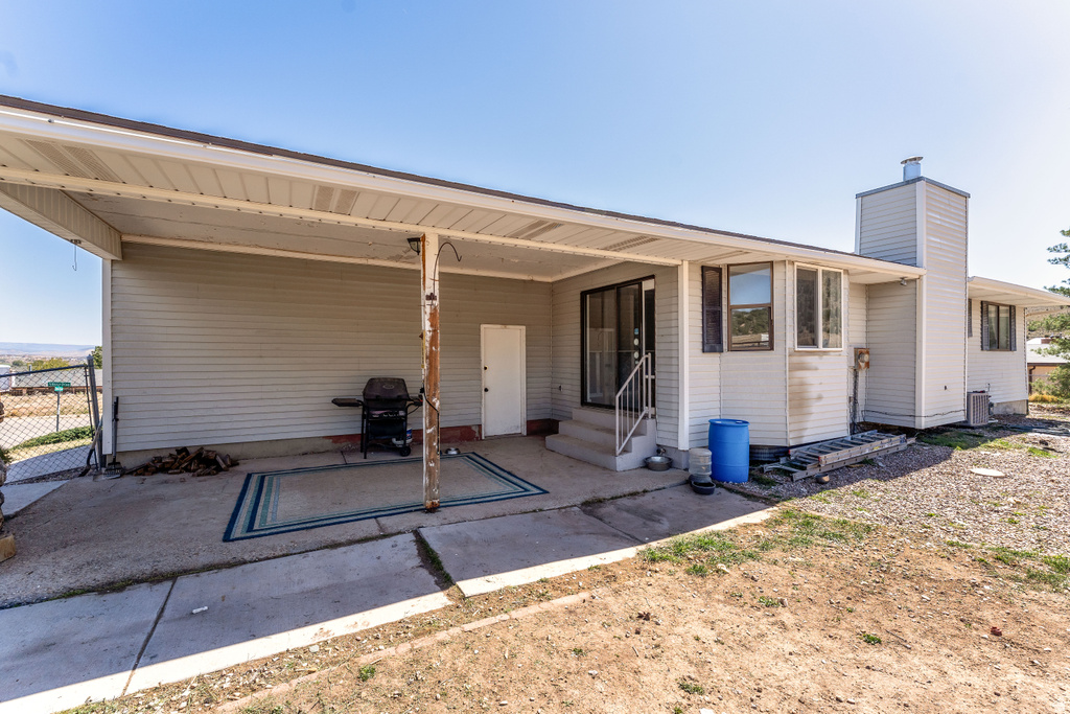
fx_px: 416
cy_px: 357
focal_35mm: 14
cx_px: 535
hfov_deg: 104.2
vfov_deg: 81.2
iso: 320
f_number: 7.1
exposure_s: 1/640
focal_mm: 14
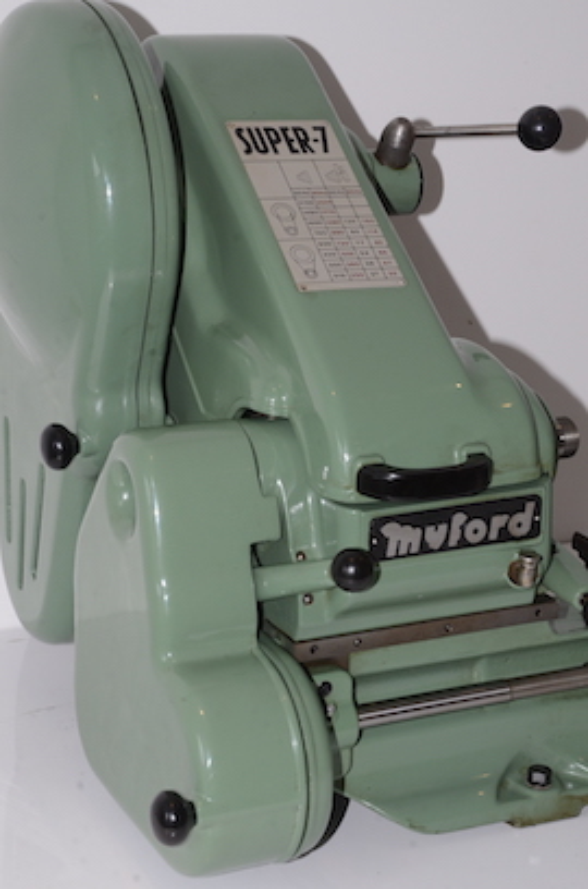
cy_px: 444
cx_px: 294
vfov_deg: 24.7
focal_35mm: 82
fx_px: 2031
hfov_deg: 16.5
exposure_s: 1/60
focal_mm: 55
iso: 800
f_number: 14
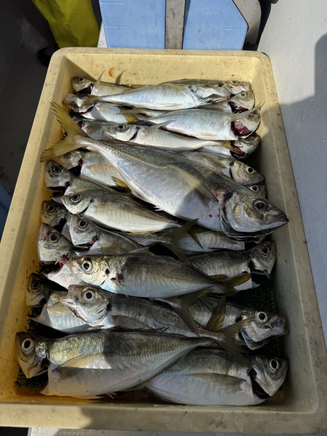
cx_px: 164
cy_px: 218
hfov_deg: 56.8
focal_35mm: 24
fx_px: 302
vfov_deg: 71.6
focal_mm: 6.76
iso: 80
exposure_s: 1/9009
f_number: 1.78
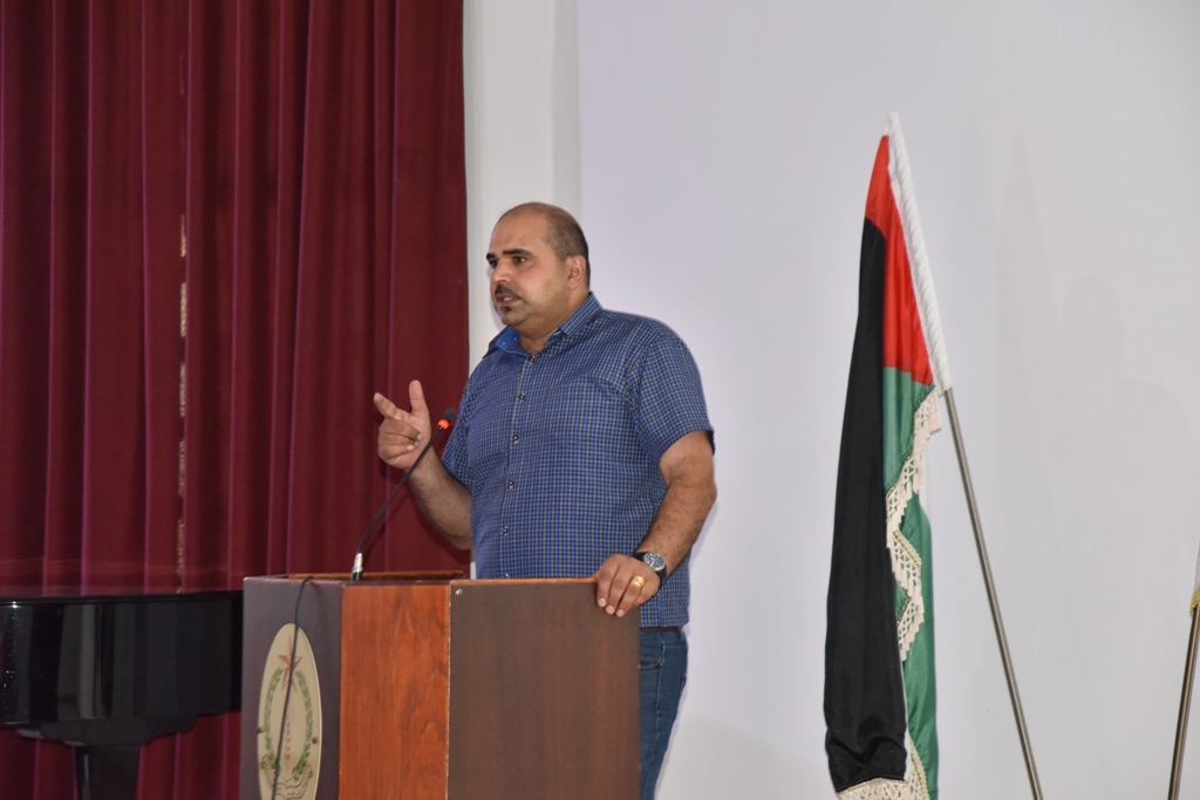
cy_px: 400
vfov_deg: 13.0
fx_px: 3500
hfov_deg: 19.5
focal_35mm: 105
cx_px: 600
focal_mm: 105
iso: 3200
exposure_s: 1/60
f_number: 7.1
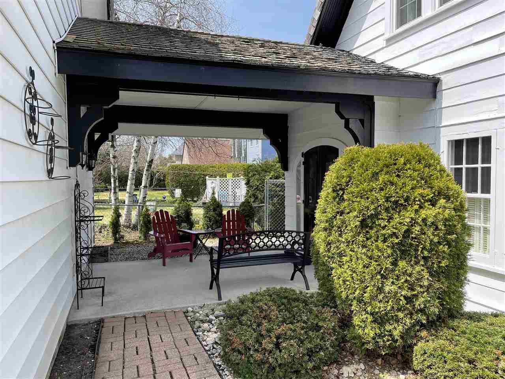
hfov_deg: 67.3
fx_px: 379
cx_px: 252
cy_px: 190
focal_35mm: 26
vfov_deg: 53.1
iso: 32
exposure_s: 1/861
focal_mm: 5.1
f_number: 1.6
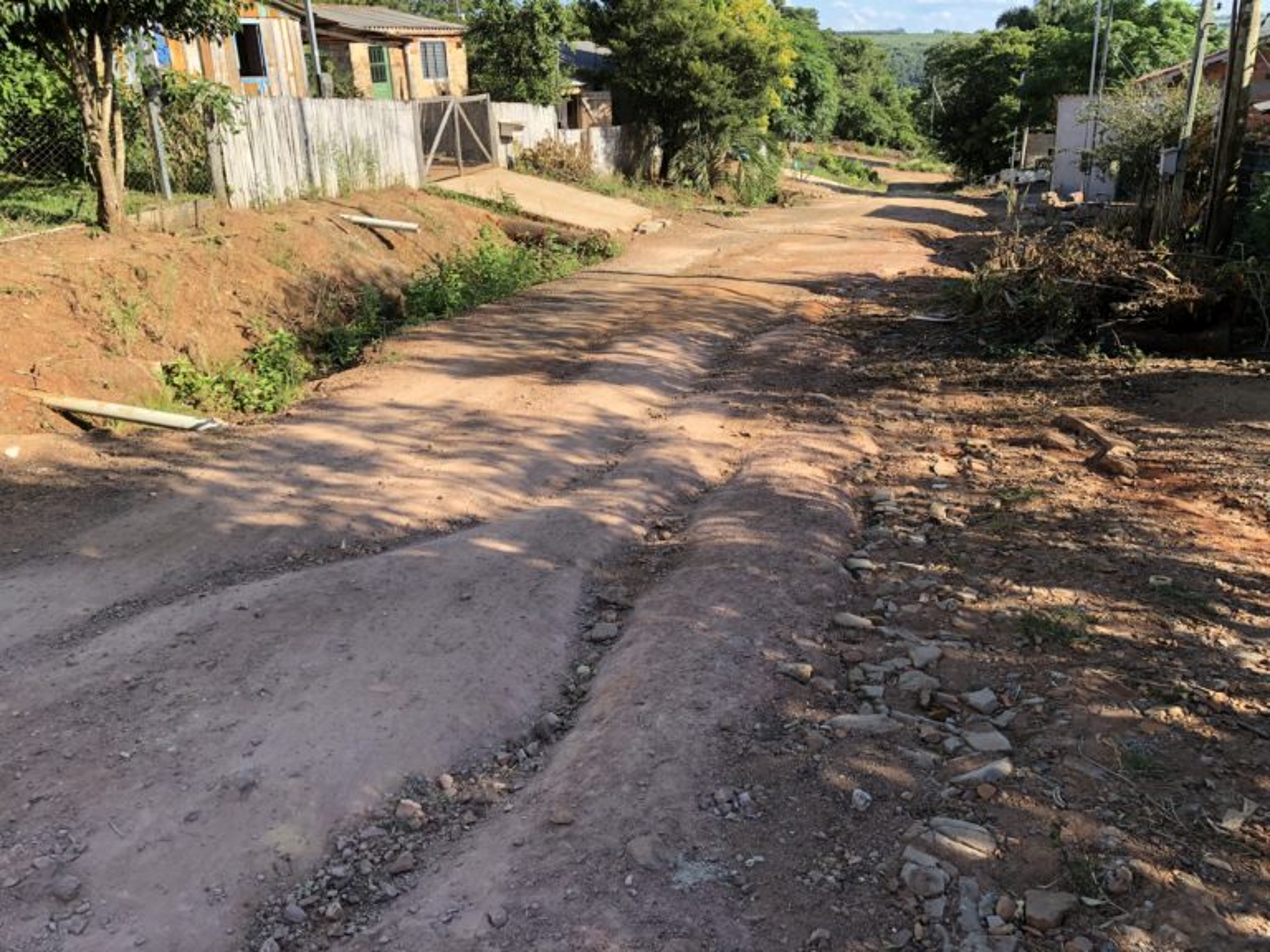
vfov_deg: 49.7
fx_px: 1027
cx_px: 635
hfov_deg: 63.4
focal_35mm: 28
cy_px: 476
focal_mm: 4
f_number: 1.8
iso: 20
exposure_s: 1/738
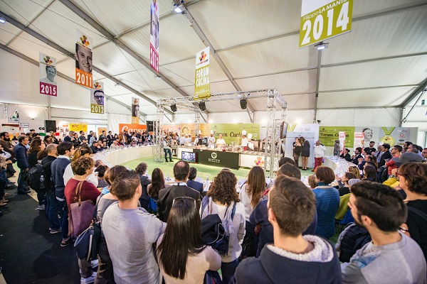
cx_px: 214
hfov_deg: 104.3
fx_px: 166
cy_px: 142
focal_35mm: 14
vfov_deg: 81.2
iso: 1250
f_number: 2.8
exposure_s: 1/200
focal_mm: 14
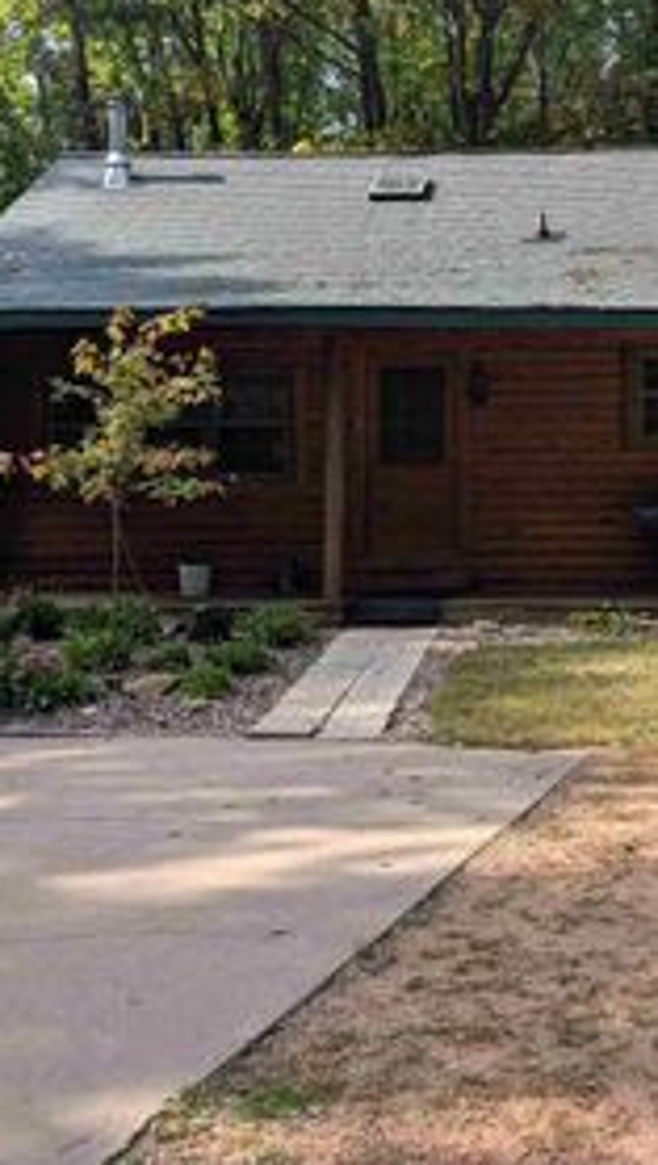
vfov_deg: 43.3
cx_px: 541
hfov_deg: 25.0
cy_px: 423
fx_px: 1453
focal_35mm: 47
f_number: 1.68
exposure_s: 1/256
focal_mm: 6.9
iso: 18
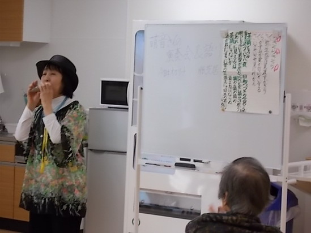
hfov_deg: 17.4
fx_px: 1015
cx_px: 156
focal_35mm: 113
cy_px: 116
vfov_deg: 13.1
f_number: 6
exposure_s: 1/30
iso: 200
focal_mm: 20.1
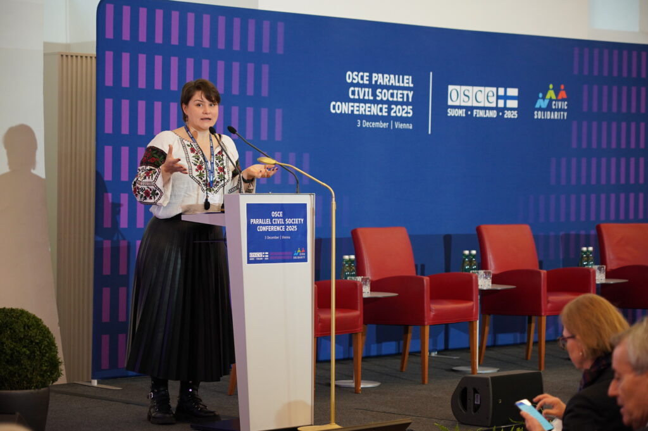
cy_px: 216
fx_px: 1888
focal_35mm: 105
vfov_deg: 13.0
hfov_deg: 19.5
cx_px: 324
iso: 2500
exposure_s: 1/100
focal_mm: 105
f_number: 4
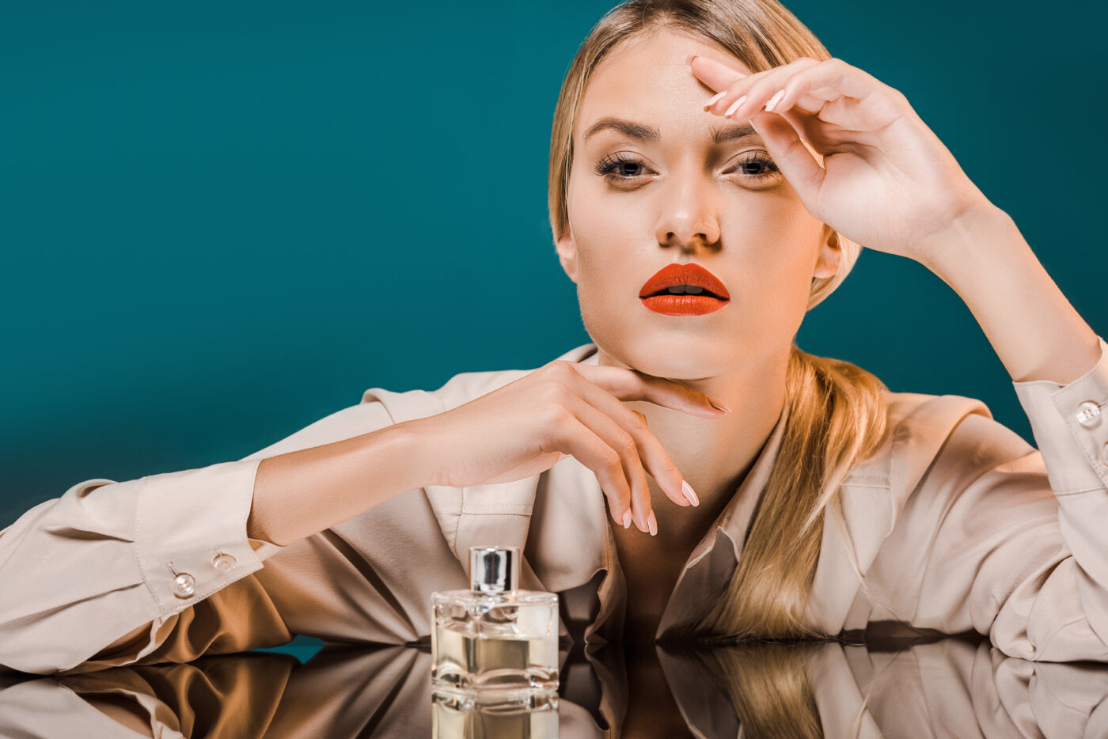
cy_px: 370
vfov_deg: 12.5
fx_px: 3386
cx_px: 554
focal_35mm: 110
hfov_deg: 18.6
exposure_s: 1/200
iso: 100
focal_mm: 110
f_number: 7.1
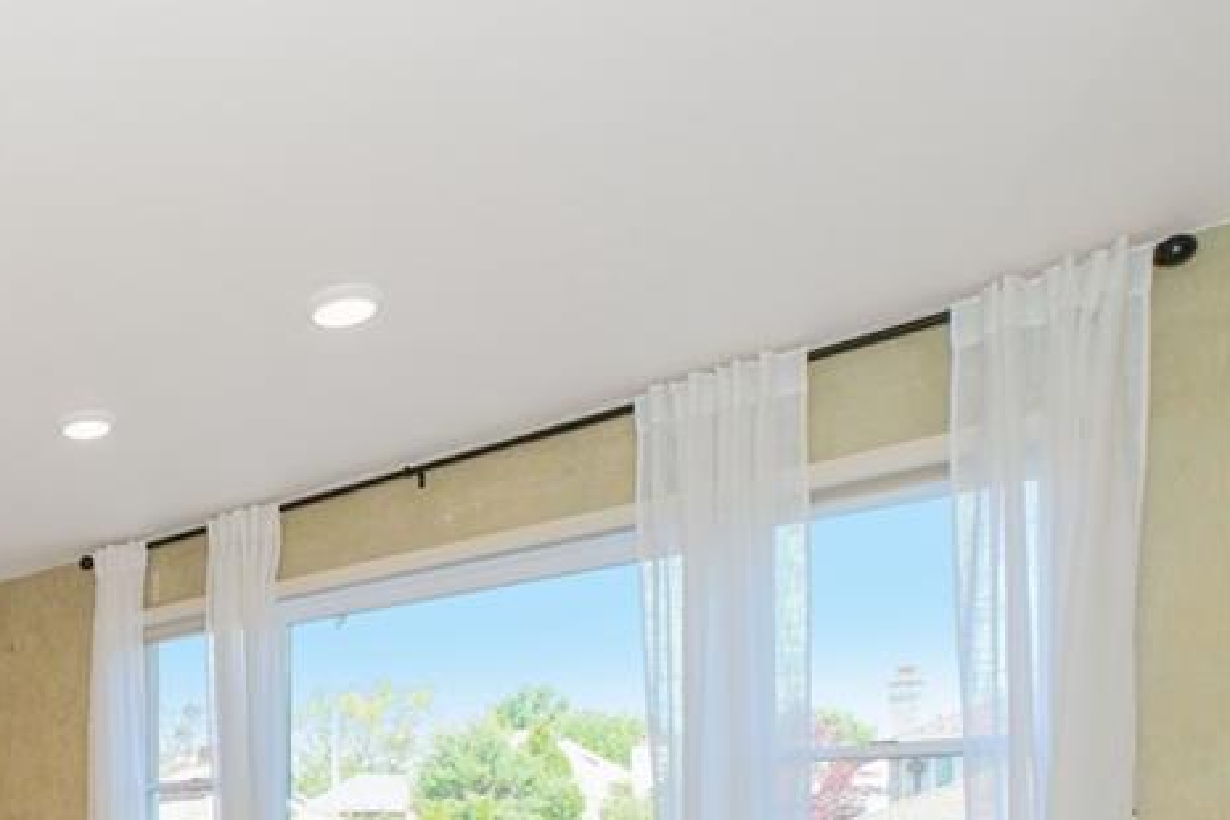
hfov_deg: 44.2
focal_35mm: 33
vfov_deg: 35.8
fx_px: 1127
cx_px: -116
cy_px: 833
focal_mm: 10
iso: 800
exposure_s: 1/60
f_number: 8
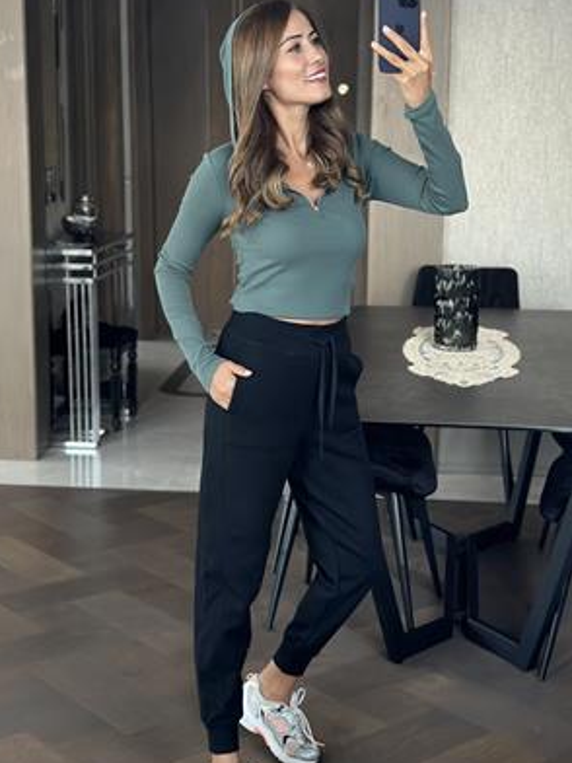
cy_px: 409
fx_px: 1366
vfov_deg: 31.2
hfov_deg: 23.7
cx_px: 290
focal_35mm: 62
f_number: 1.78
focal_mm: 6.86
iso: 400
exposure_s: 1/40
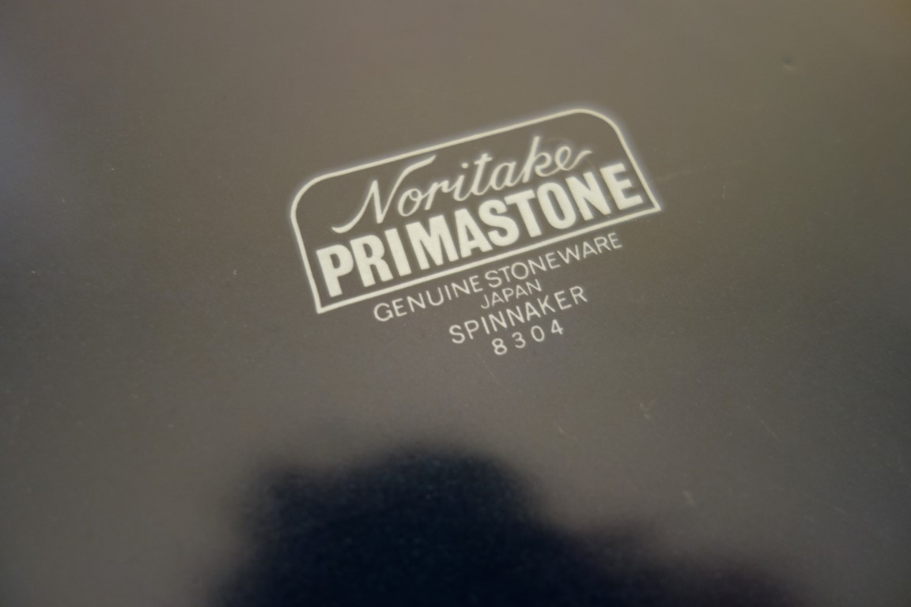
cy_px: 304
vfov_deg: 46.4
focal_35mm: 28
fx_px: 709
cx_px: 456
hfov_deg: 65.5
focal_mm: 10.4
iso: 125
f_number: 1.8
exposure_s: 1/30
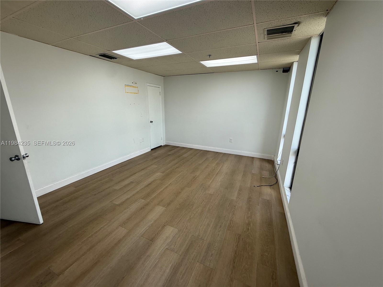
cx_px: 192
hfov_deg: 102.1
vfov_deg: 85.7
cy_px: 144
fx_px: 155
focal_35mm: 14
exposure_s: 1/117
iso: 50
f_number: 2.2
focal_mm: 2.22
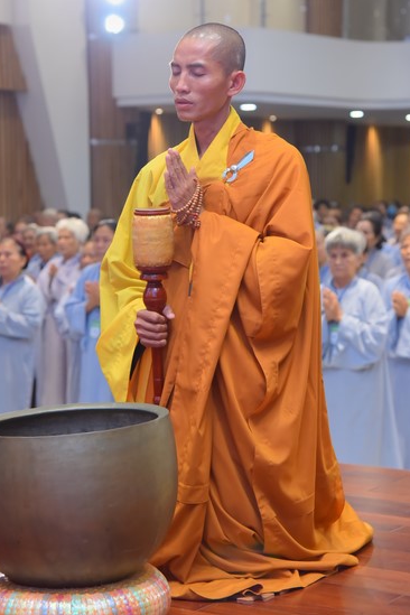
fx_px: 1657
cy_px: 254
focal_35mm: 97
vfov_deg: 21.0
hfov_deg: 14.1
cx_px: 175
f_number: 5
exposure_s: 1/125
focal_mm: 82
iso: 1250
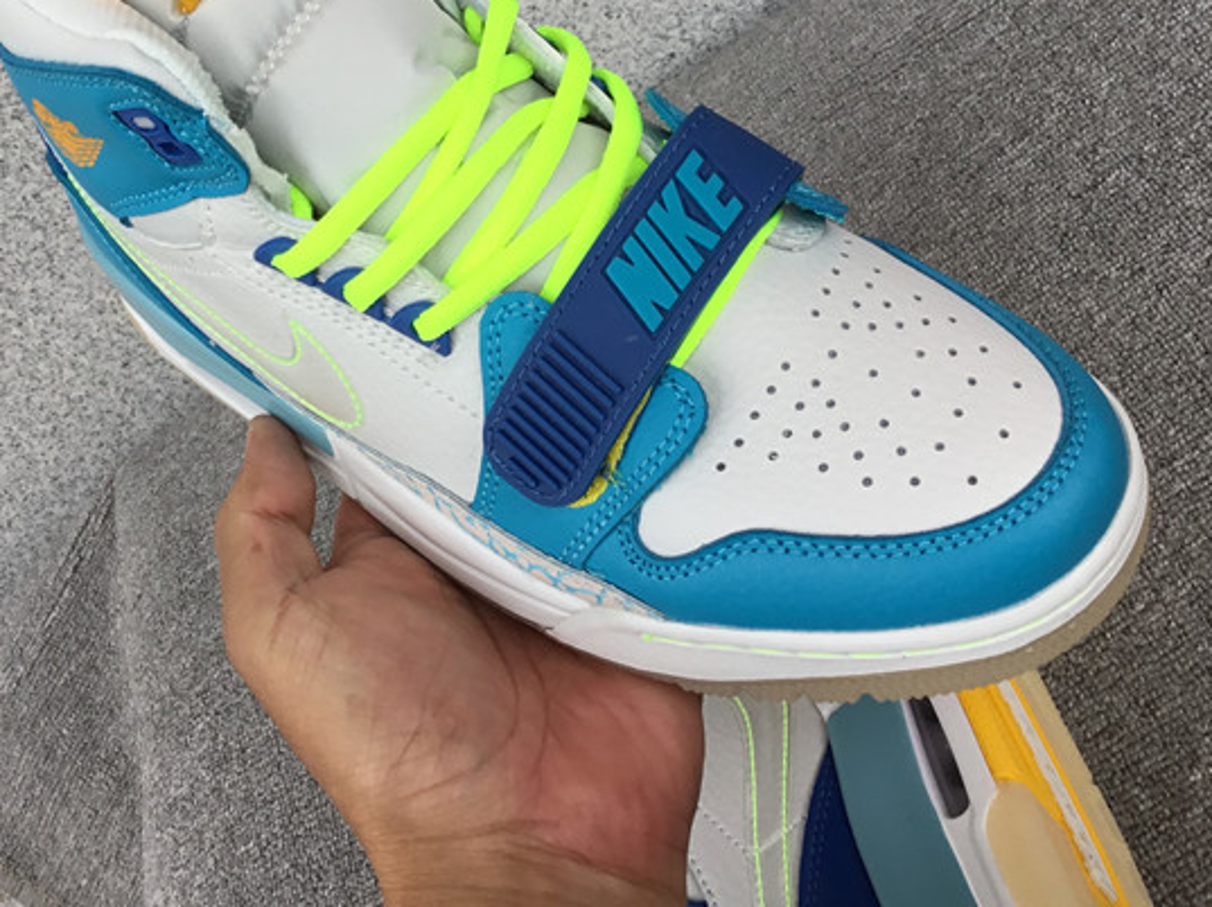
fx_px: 1819
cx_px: 474
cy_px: 188
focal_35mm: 52
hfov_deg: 36.7
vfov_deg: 27.5
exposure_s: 1/106
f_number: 2.4
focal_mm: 3.3
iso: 25
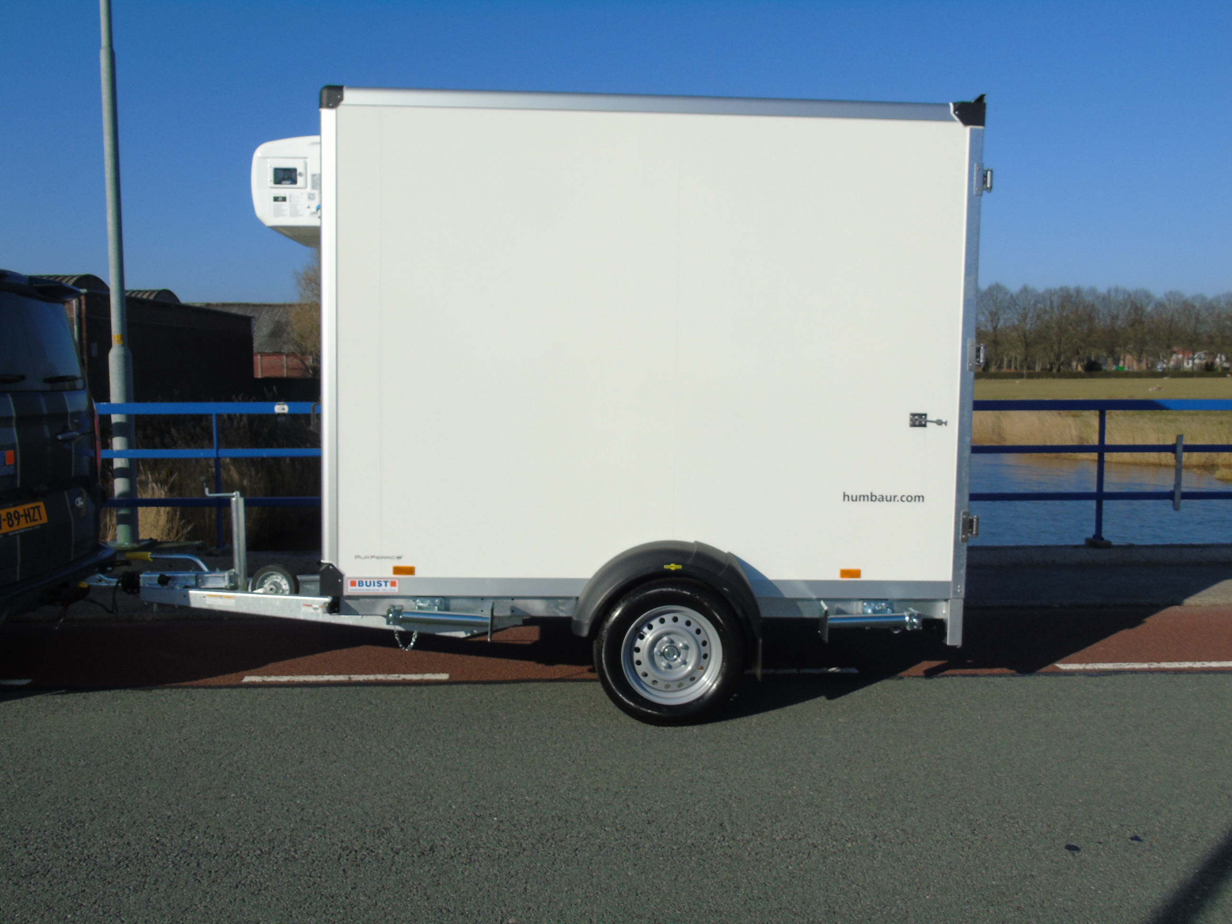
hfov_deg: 61.7
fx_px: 1032
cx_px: 616
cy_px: 462
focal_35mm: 29
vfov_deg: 48.2
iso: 80
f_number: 4.2
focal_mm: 5.2
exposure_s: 1/1000
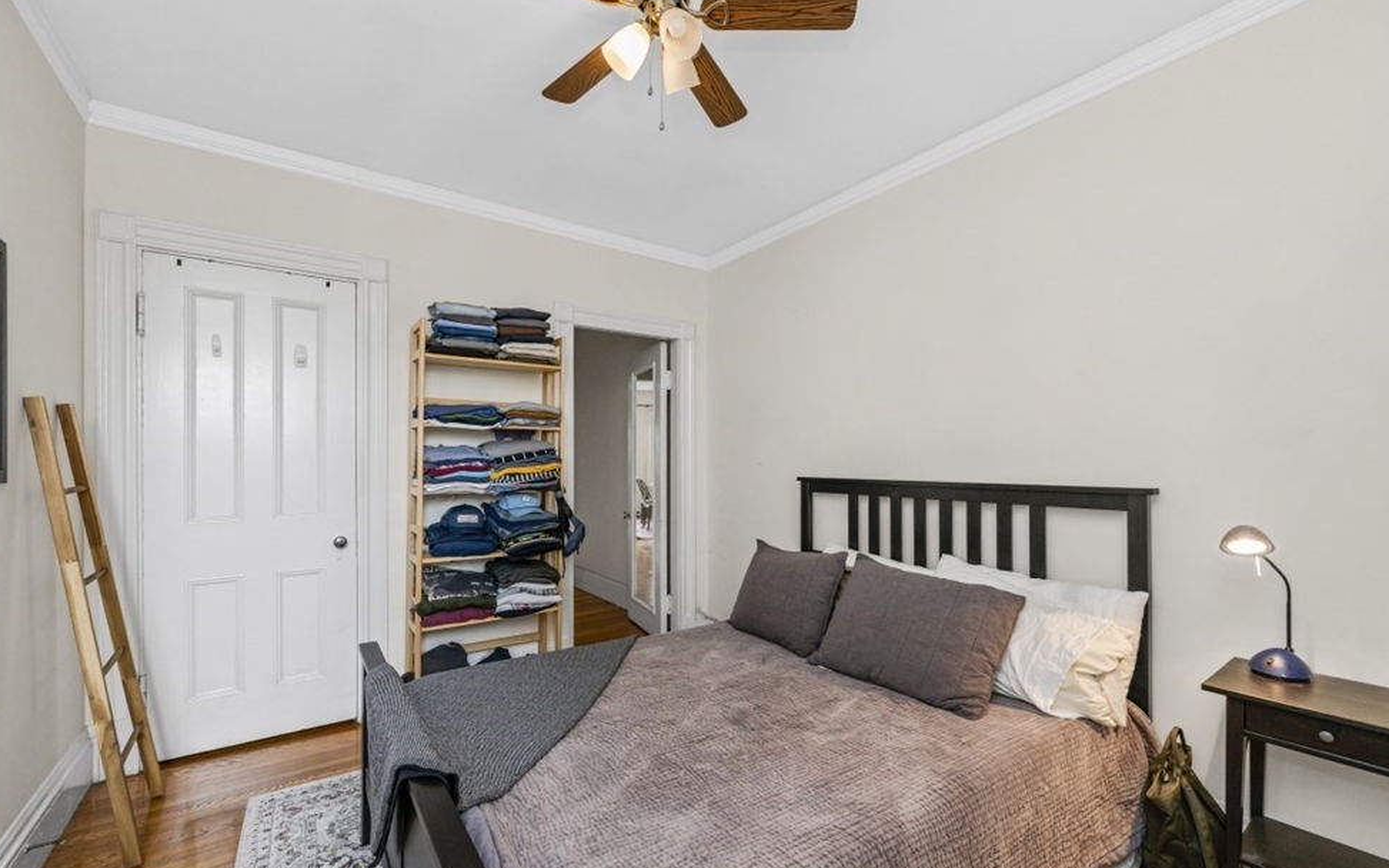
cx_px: 715
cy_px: 473
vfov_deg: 74.6
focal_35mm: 15
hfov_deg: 101.4
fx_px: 568
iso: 800
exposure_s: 1/100
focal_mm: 14
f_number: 5.6
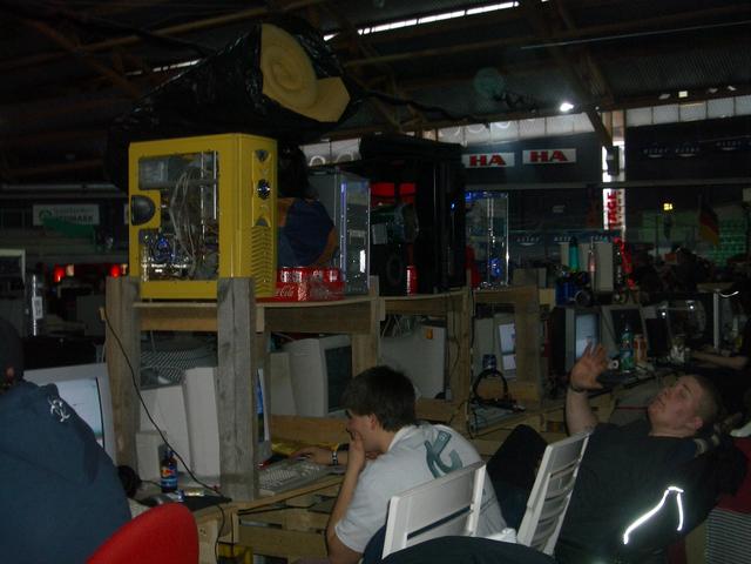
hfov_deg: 38.9
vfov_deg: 29.7
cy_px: 282
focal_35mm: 49
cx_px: 376
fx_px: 1063
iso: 100
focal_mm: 8.2
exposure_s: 1/60
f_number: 3.1
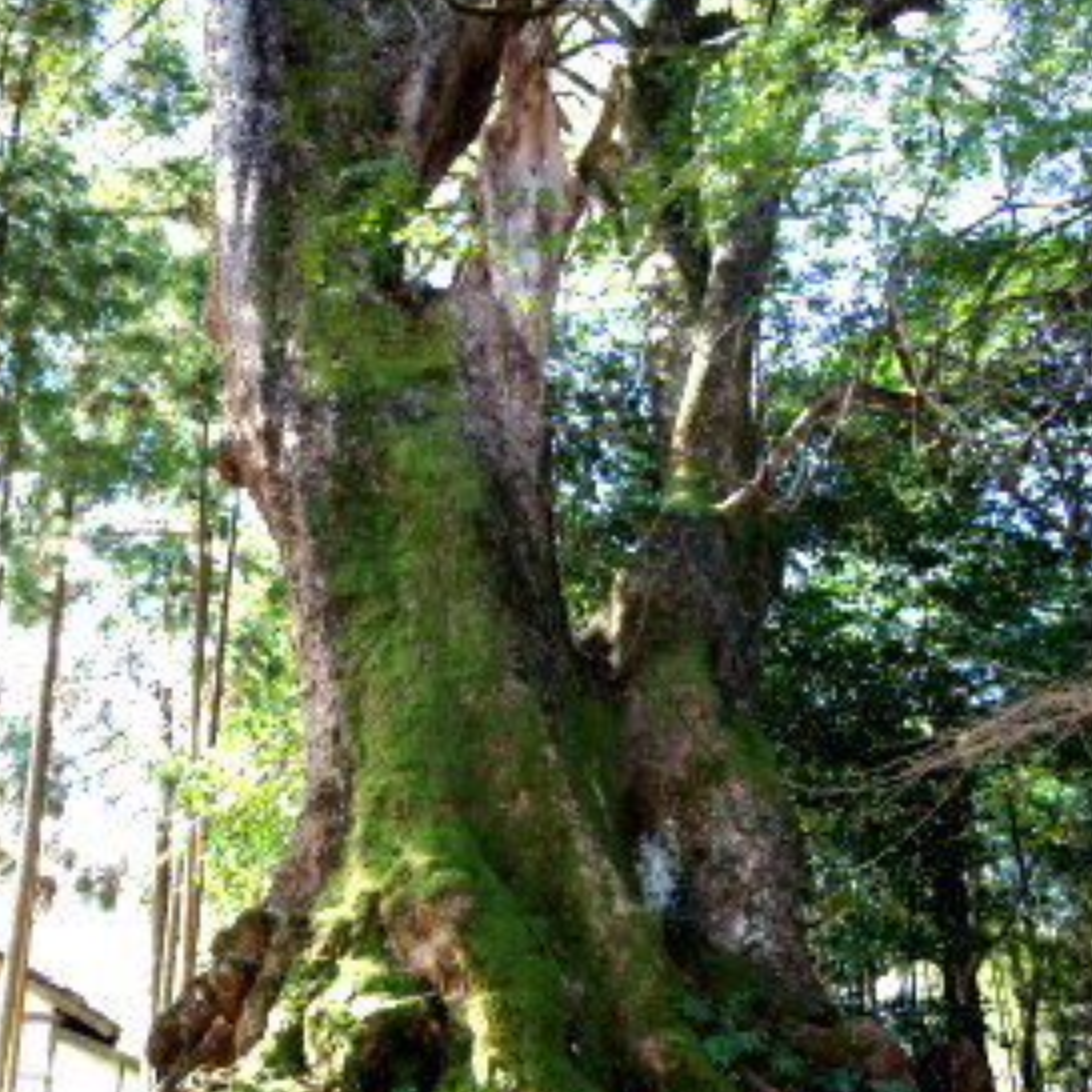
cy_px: 658
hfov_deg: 44.9
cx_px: 586
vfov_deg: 44.7
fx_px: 1321
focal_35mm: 37
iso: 320
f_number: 4.5
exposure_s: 1/50
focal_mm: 26
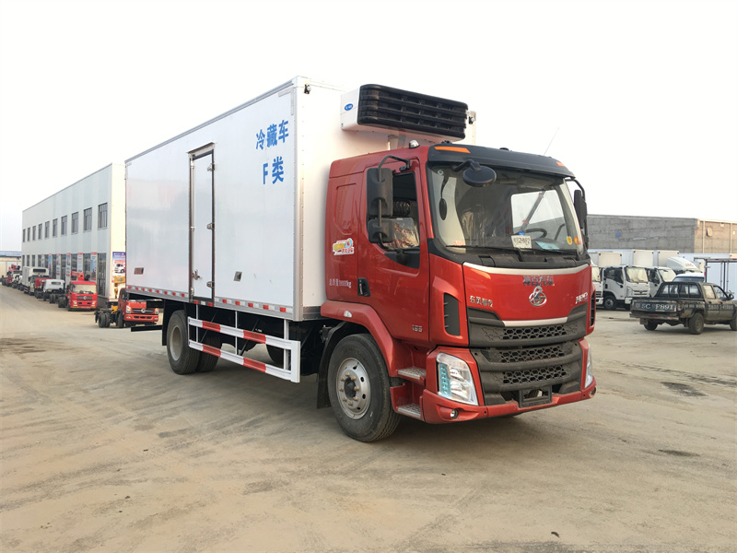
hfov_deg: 61.7
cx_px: 368
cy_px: 276
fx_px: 617
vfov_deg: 48.2
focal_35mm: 29
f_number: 2.2
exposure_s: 1/100
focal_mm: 4.15
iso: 32
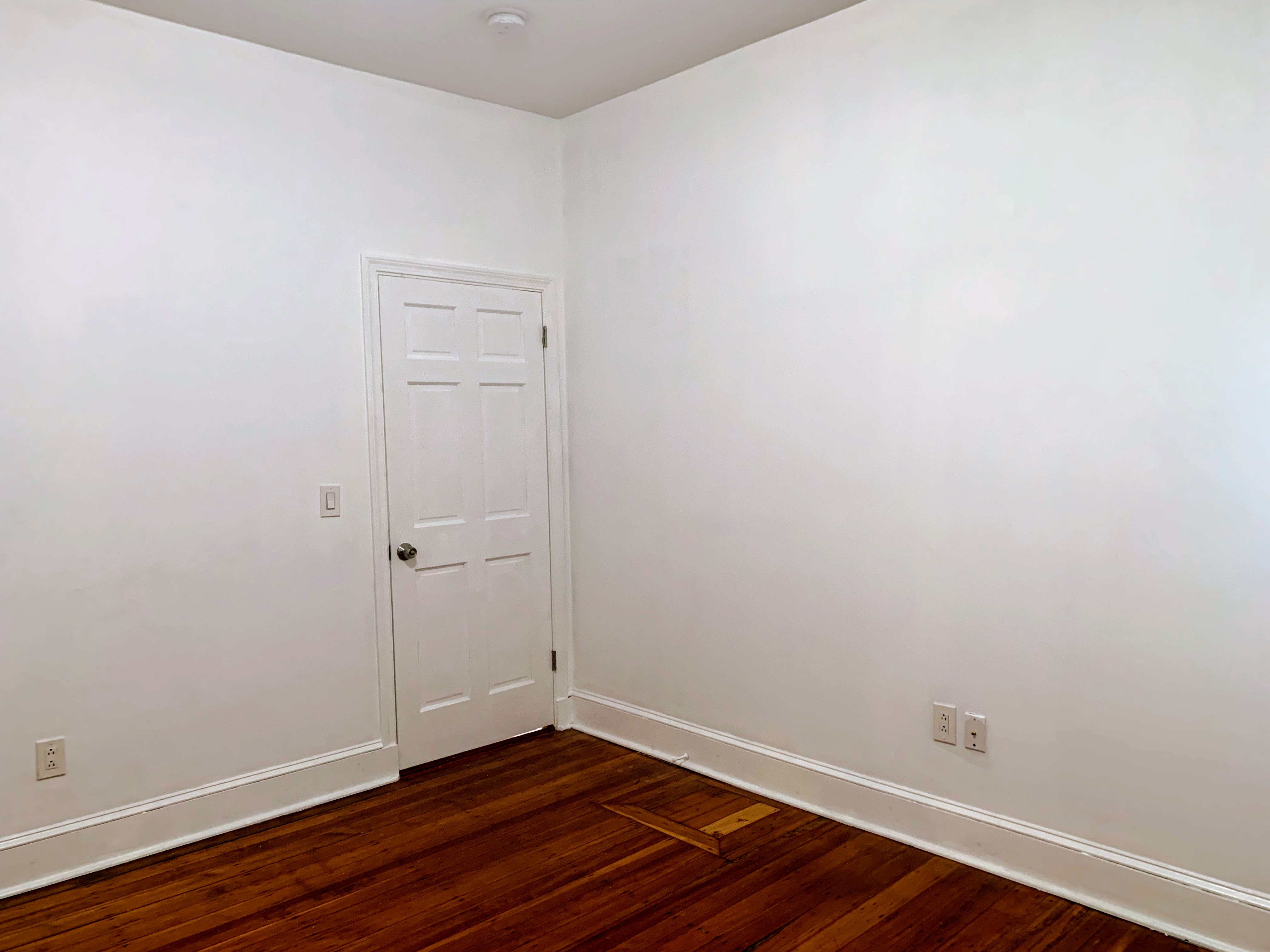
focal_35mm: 26
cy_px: 476
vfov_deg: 53.1
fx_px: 954
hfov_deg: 67.3
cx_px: 635
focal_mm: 4.25
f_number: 1.8
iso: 160
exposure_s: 1/60
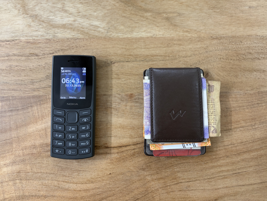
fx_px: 201
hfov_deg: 67.3
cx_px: 134
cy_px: 100
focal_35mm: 26
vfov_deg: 53.1
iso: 100
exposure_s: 1/50
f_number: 1.6
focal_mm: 5.96
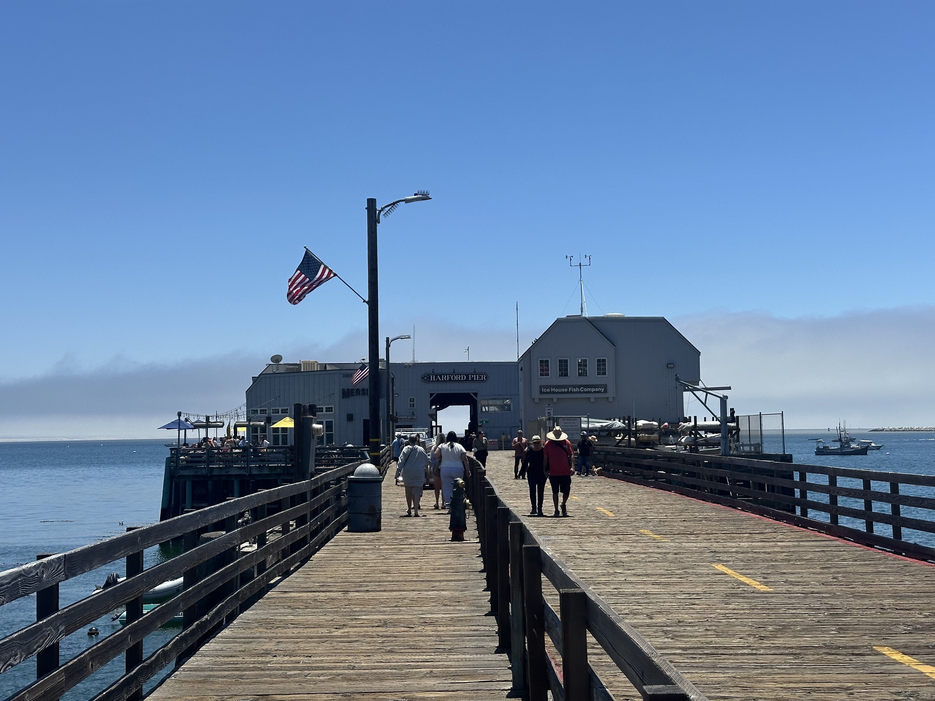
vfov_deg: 30.3
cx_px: 468
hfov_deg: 39.7
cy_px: 350
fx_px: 1297
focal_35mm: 48
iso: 64
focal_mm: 6.86
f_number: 1.78
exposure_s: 1/6623
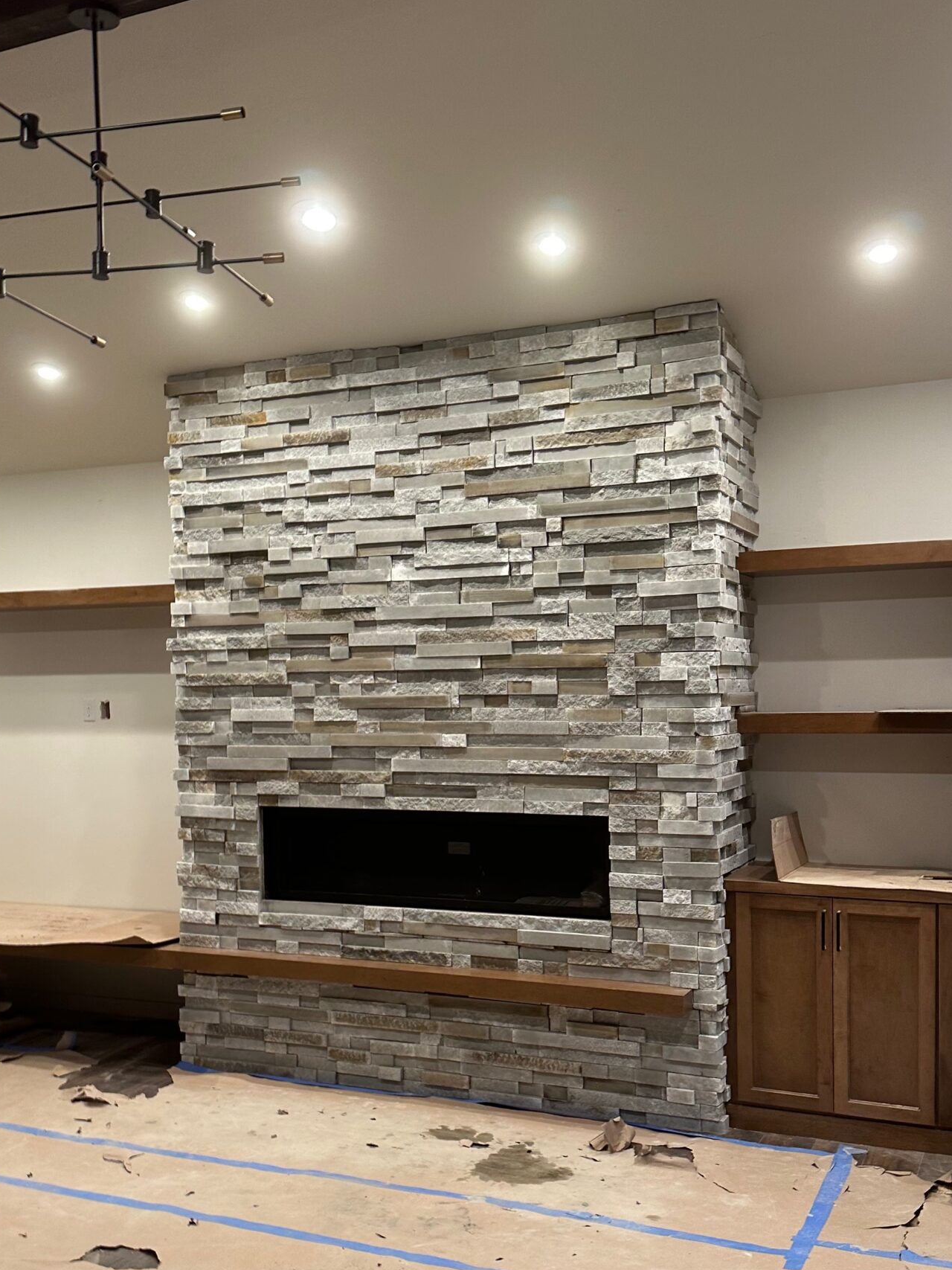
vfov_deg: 51.1
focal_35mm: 36
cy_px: 748
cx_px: 442
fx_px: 1320
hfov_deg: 39.6
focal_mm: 6.86
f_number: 1.78
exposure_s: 1/60
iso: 160
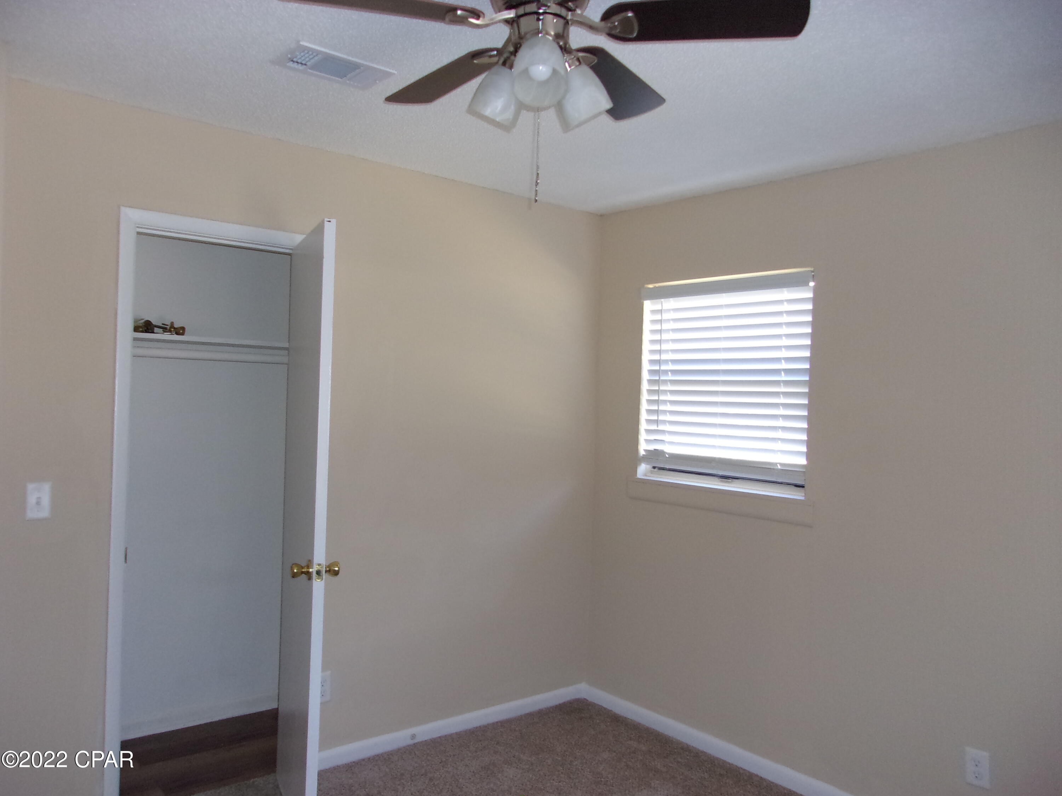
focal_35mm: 27
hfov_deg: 65.3
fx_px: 828
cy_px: 398
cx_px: 531
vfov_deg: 51.4
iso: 200
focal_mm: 4.9
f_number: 3
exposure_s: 1/34
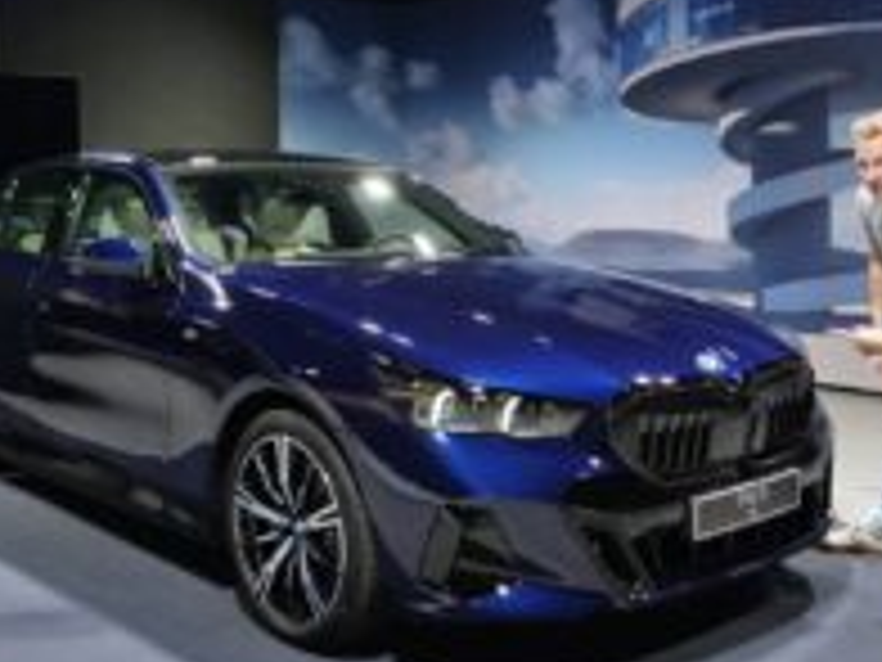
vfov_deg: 32.7
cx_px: 468
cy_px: 248
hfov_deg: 42.9
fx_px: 1121
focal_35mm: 44
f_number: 2.8
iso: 400
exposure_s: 1/60
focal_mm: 12
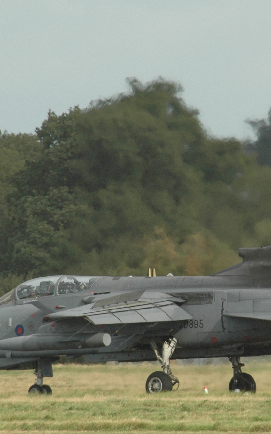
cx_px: 236
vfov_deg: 1.5
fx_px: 16808
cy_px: 276
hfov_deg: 0.9
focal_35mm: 1423
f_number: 8
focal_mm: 420
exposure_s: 1/640
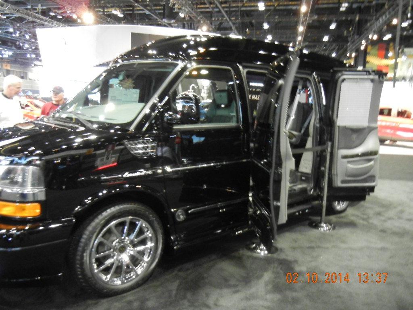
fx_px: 358
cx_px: 206
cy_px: 155
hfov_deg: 60.0
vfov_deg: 46.8
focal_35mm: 30
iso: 200
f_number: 3.5
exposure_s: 1/2.7
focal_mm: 5.4
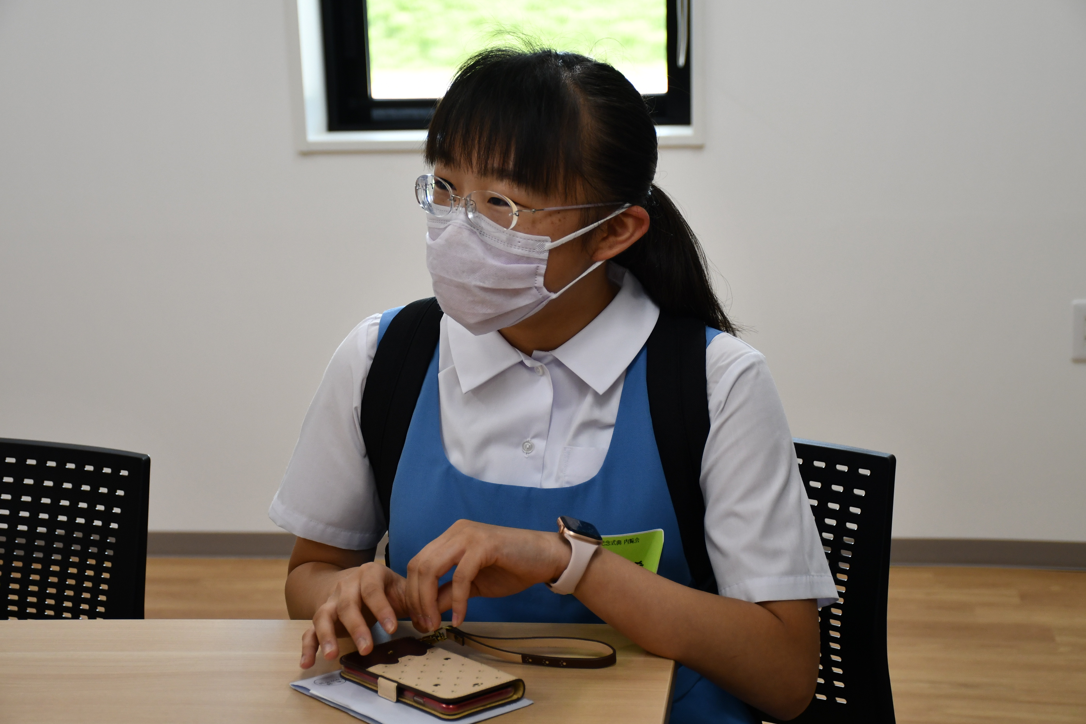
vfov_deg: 20.3
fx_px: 2021
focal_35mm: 67
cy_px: 362
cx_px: 543
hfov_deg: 30.1
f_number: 4.5
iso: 720
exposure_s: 1/250
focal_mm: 45
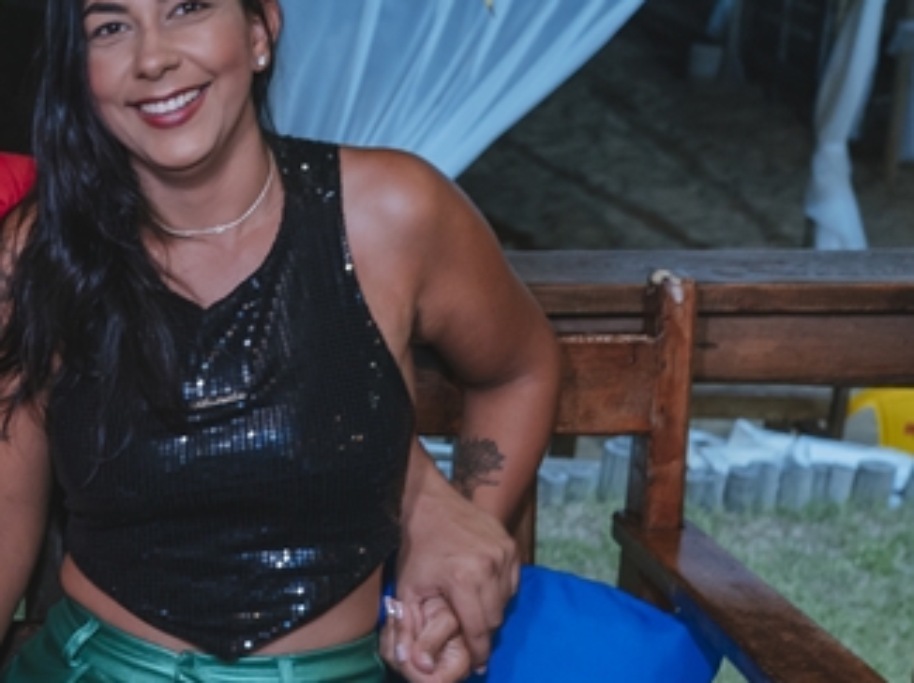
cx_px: -97
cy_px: 382
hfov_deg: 23.2
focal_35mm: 79
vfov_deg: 18.6
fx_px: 2084
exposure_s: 1/60
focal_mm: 24
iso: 640
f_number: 3.2
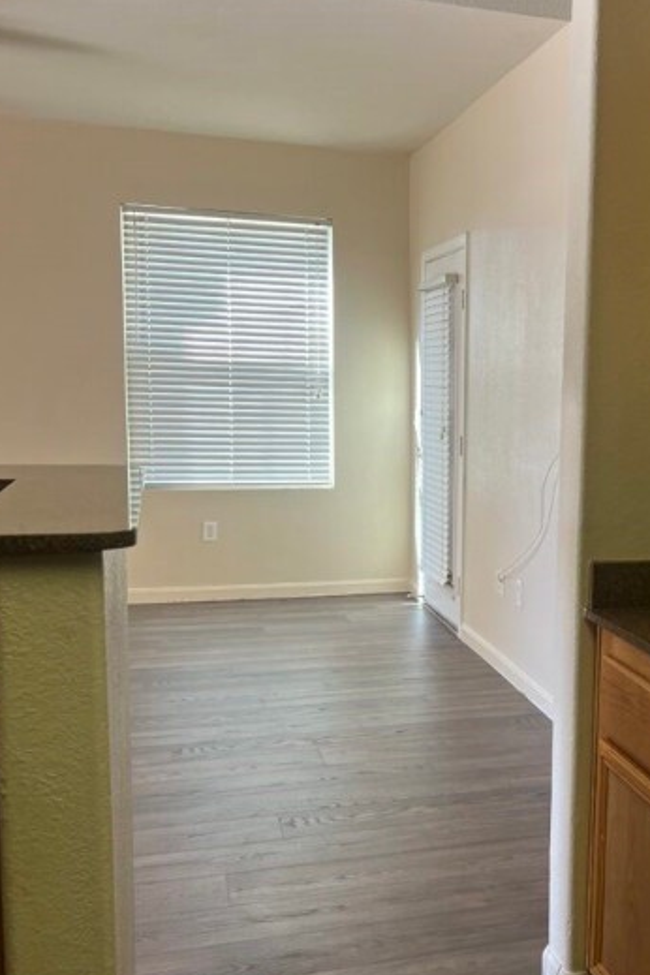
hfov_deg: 32.4
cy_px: 522
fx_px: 1083
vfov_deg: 48.4
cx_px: 528
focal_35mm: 40
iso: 125
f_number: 1.5
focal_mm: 5.7
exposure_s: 1/120
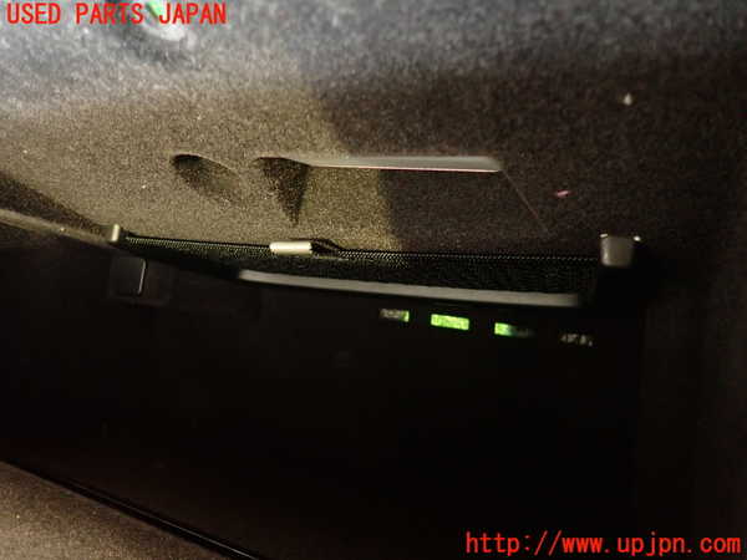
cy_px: 280
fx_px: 539
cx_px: 374
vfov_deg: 54.9
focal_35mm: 25
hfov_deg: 69.4
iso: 800
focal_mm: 4.5
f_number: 2
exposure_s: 1/20
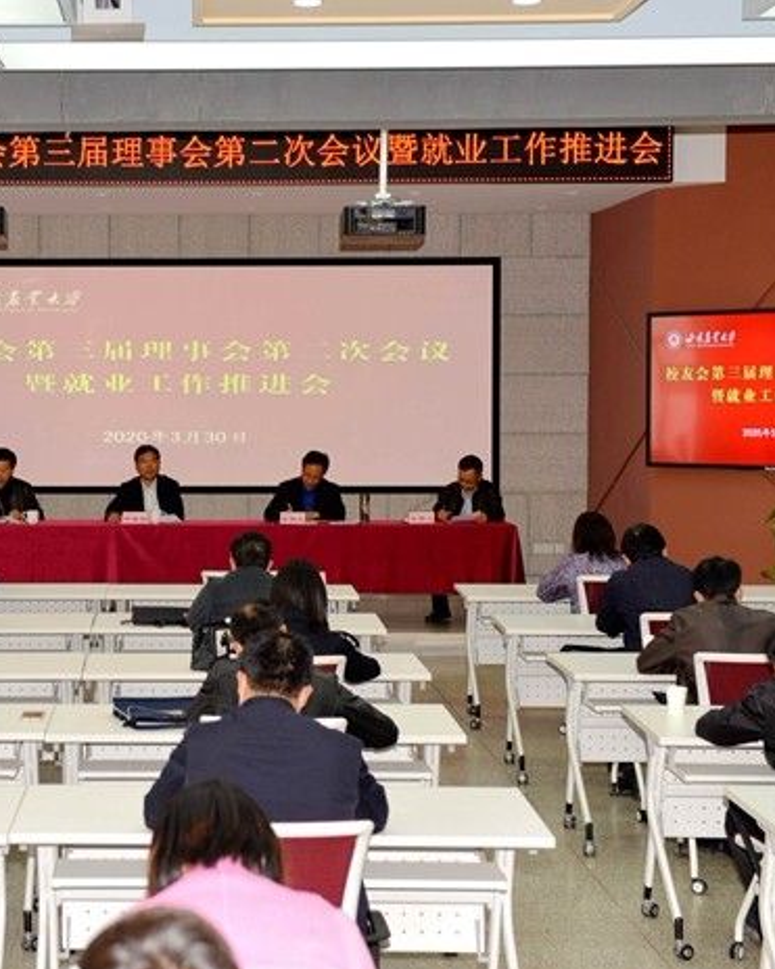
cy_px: 486
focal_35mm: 68
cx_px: 186
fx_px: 1950
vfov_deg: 27.9
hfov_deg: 22.3
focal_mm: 48
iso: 320
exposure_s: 1/60
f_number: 4
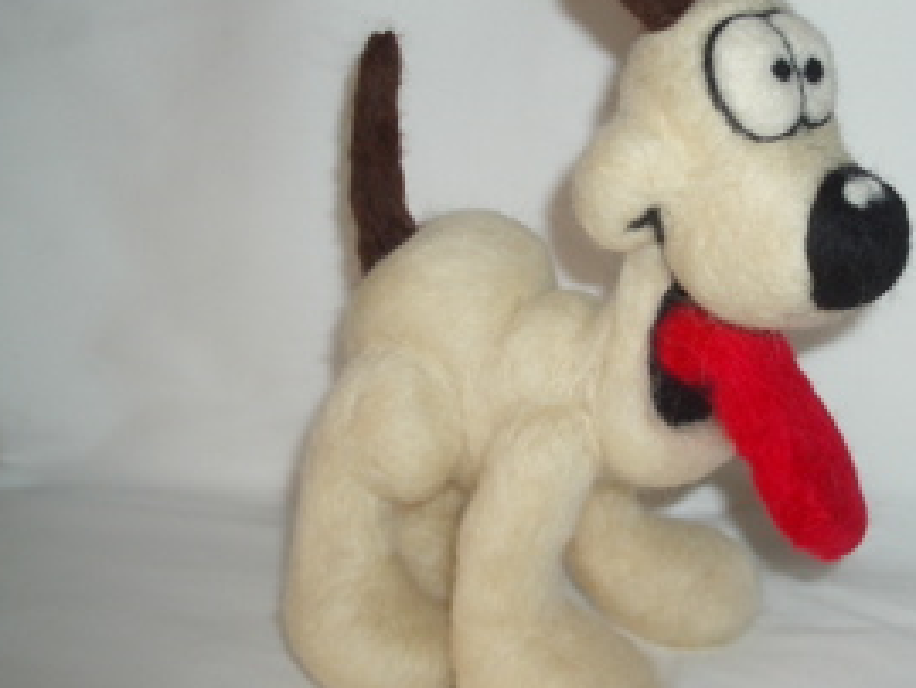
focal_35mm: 52
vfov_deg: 27.9
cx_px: 657
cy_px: 249
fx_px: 1377
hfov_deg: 36.2
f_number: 4.3
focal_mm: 5.8
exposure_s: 1/50
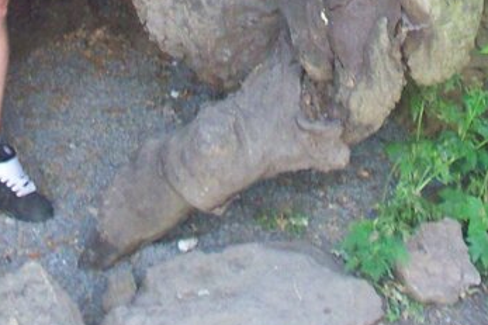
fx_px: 1802
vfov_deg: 9.5
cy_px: -366
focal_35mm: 133
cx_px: 134
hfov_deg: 15.4
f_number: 2.8
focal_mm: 6.2
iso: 149
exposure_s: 1/45
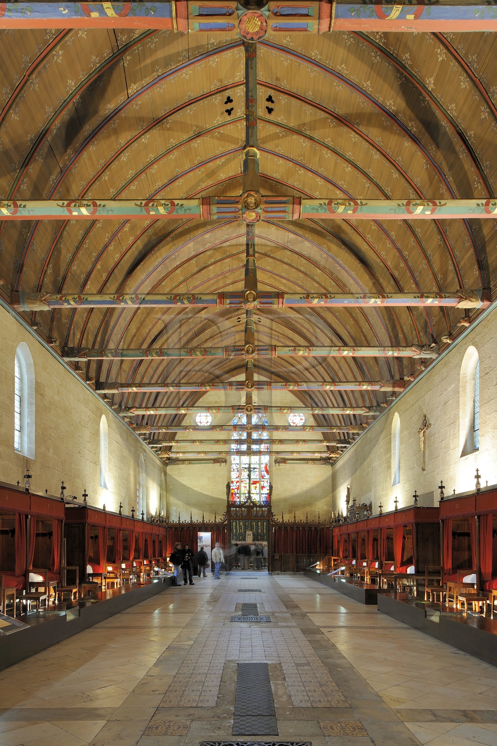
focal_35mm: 24
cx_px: 248
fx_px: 498
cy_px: 373
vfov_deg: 73.8
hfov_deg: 53.1
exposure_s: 2.5
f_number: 11
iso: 200
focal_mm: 24
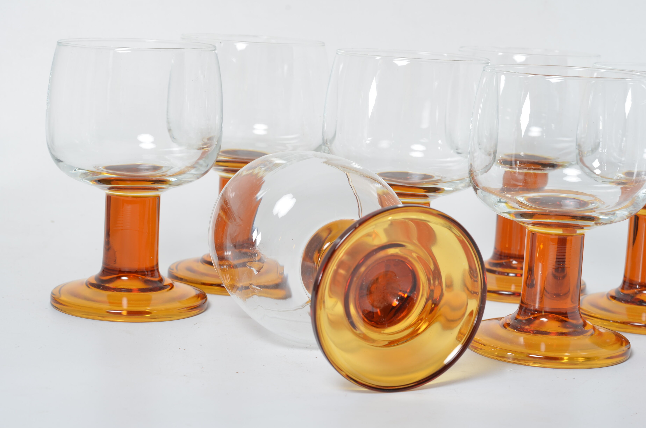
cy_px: 214
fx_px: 1343
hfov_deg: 27.0
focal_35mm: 75
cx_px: 323
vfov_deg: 18.1
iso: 100
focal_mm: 50
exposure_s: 1/125
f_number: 10
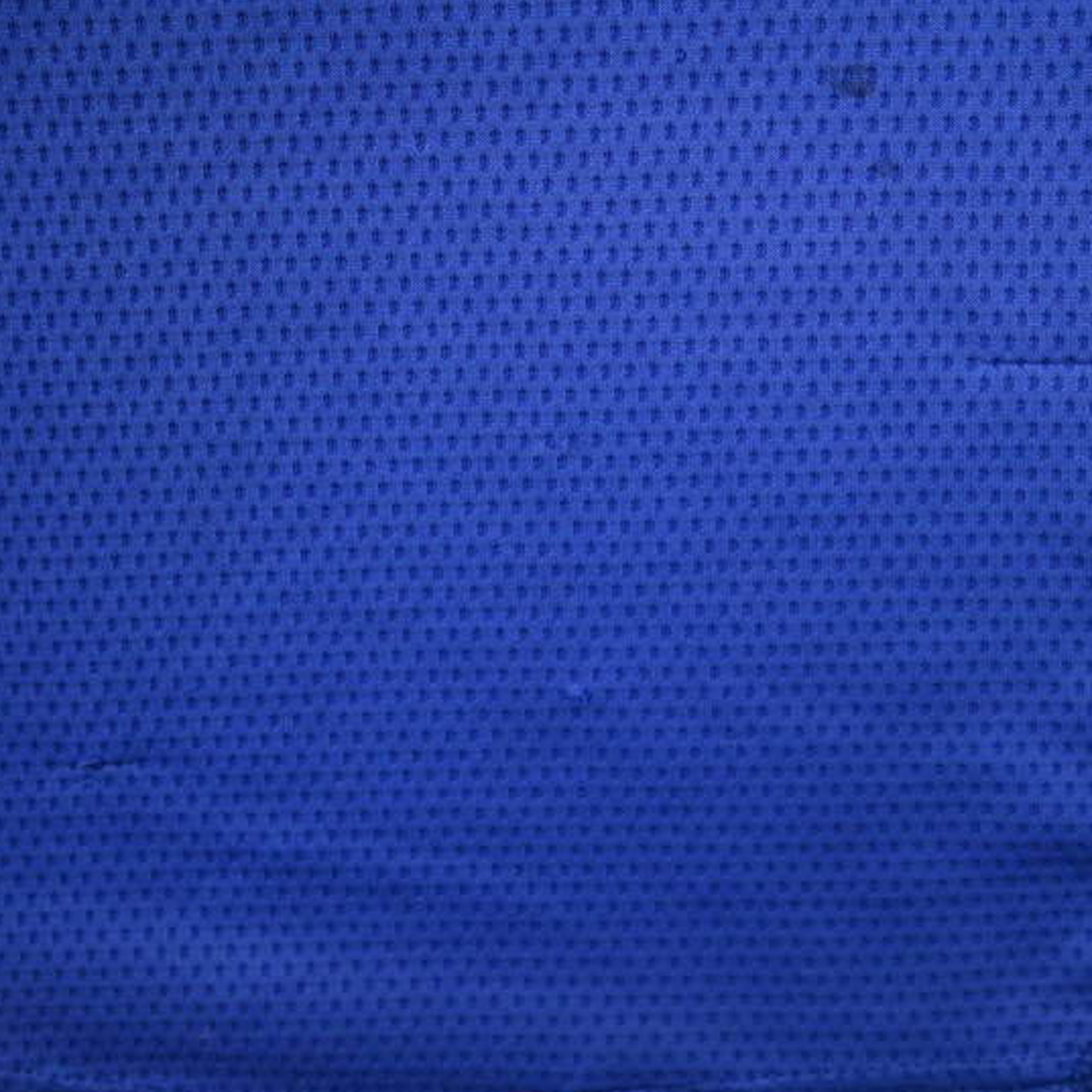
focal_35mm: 38
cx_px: 745
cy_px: 549
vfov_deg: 43.9
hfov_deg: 43.1
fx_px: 1356
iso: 200
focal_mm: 24
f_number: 4.8
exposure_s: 1/125
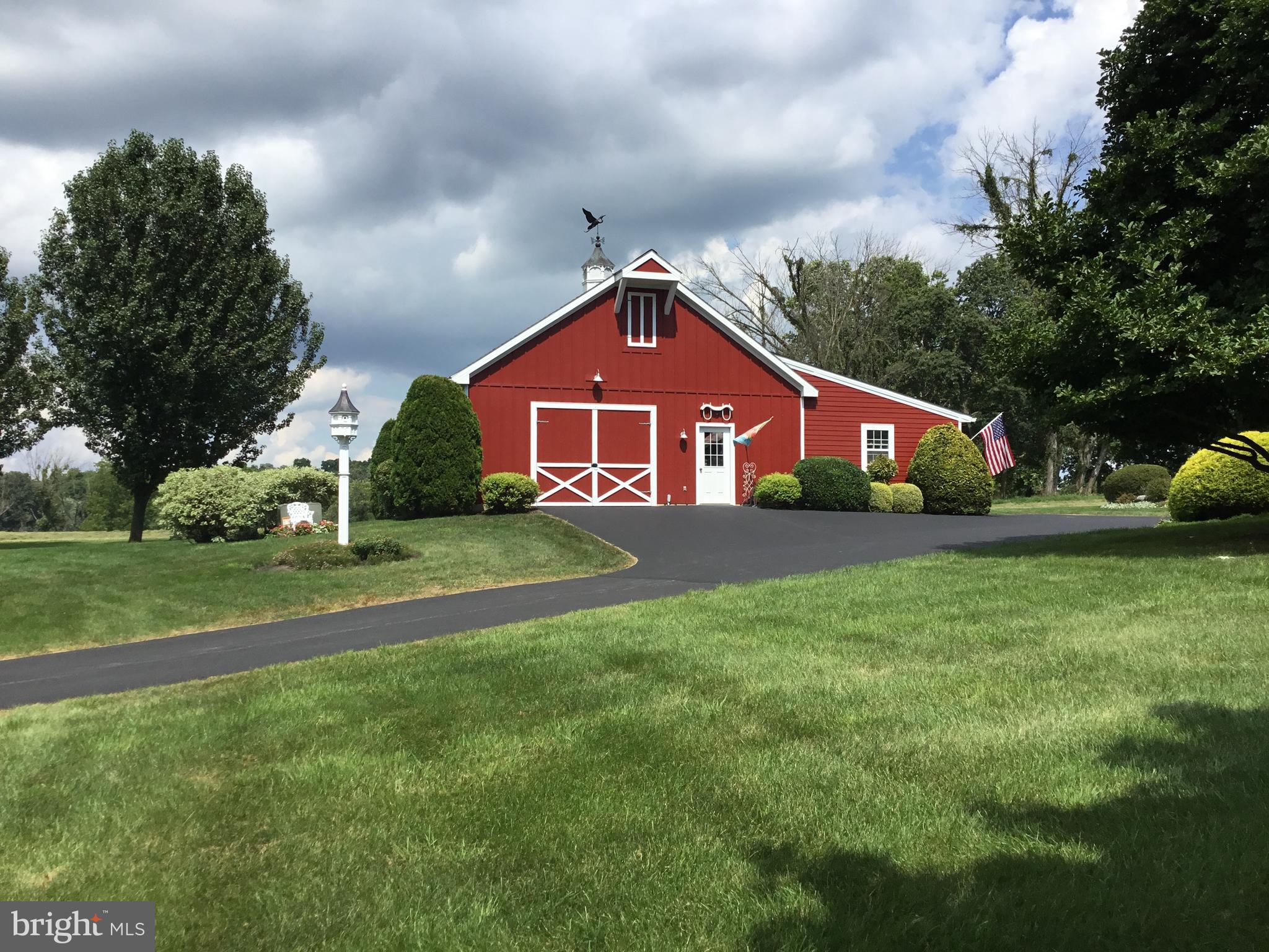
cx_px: 634
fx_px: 1136
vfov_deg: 45.4
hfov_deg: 58.4
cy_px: 476
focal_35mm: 31
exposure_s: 1/1812
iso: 25
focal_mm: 3.3
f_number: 2.4
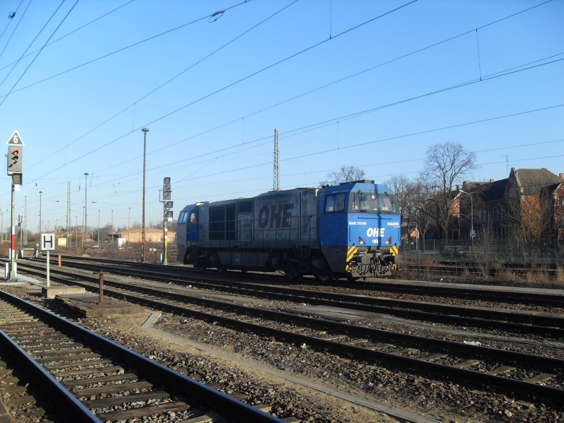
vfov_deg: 41.8
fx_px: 554
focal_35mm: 34
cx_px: 282
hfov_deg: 54.0
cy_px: 212
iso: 80
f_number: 7
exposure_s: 1/125
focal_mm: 6.3
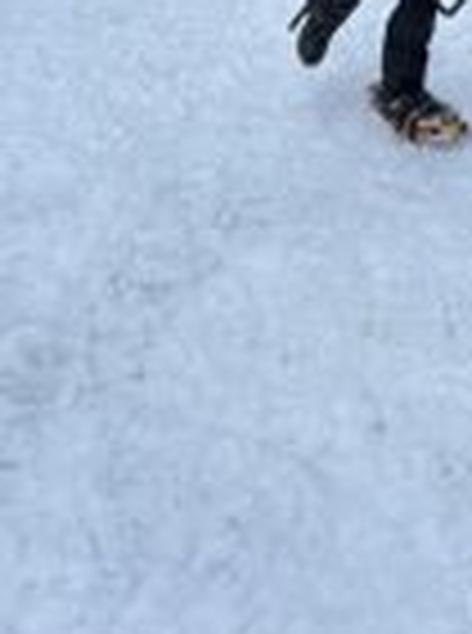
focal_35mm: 74
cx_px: 530
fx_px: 1352
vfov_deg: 24.0
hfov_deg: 19.0
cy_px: -130
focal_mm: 5.7
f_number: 1.5
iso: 50
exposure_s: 1/544
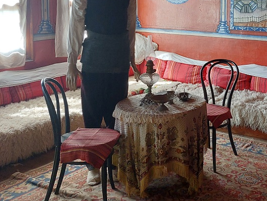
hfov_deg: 37.0
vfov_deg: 28.6
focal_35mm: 49
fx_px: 378
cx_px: 227
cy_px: 23
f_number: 1.8
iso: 160
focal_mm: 5.23
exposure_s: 1/50
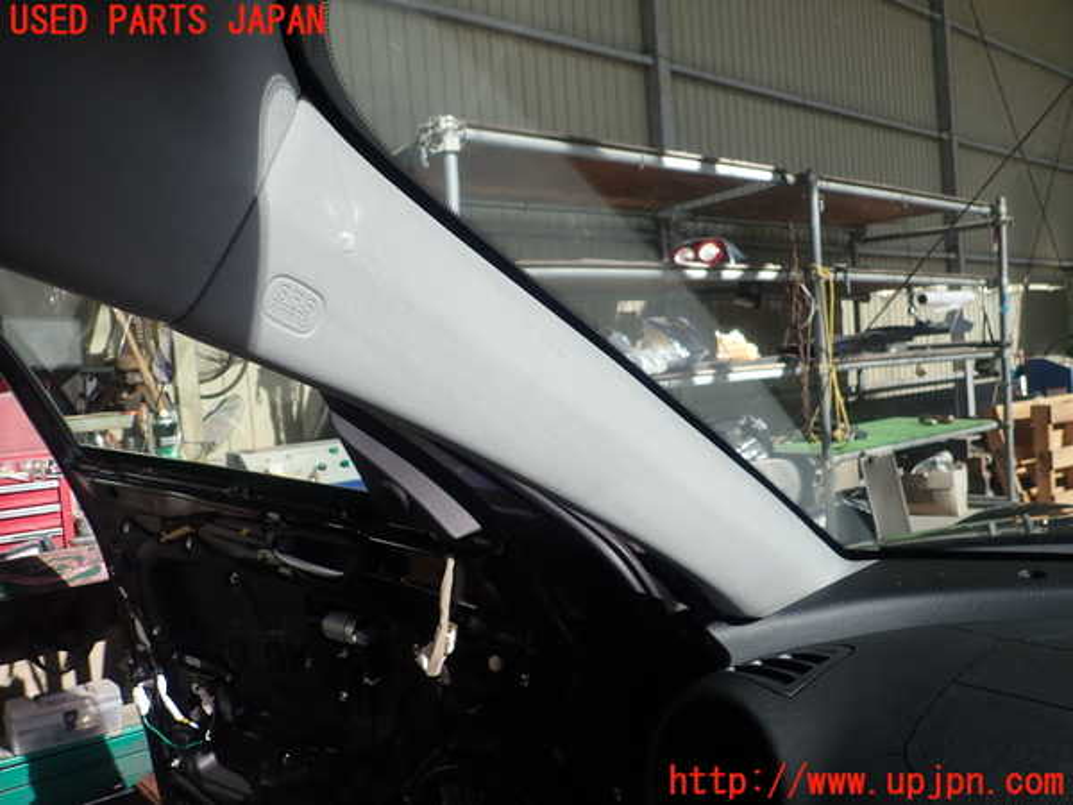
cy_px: 402
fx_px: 775
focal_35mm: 25
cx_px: 536
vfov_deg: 54.9
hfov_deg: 69.4
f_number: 2.8
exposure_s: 1/160
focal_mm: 4.5
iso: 100
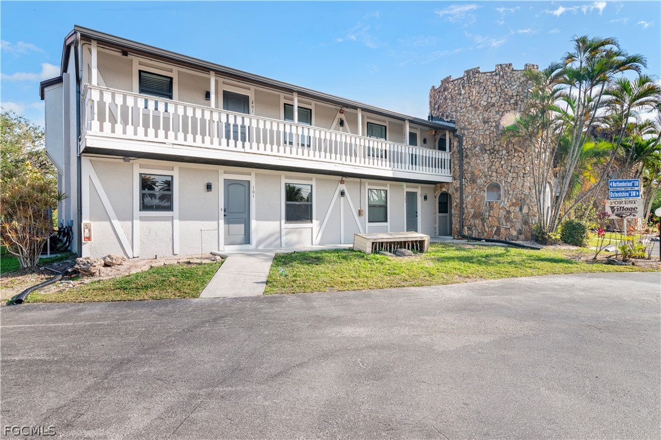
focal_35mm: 20
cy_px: 220
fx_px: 367
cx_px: 330
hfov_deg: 84.0
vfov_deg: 61.9
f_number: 8
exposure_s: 1/200
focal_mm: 20
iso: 320
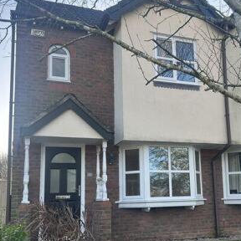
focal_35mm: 43
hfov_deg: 38.7
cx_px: 159
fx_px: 339
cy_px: 147
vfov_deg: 39.0
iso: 80
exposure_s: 1/803
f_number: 1.78
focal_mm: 6.86
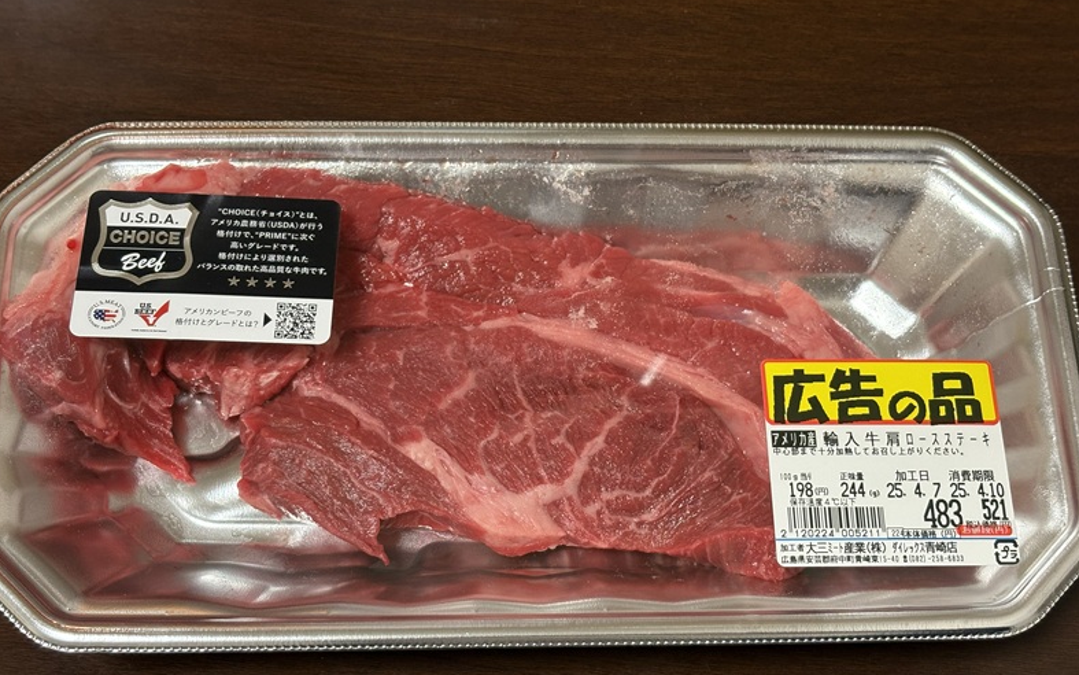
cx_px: 547
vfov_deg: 23.1
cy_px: 407
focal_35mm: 56
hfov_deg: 36.3
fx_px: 1647
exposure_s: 1/60
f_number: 1.6
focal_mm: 5.96
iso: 125
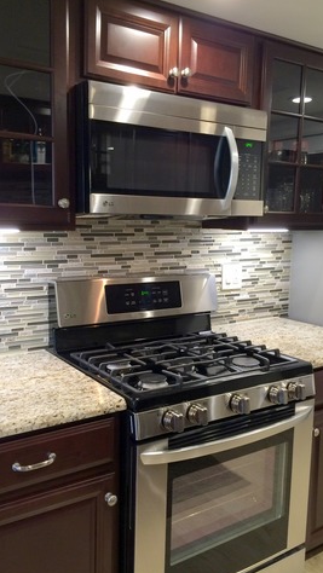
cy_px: 289
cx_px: 158
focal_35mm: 32
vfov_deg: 61.0
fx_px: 487
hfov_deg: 36.7
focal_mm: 4.15
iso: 100
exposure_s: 1/30
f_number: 2.2
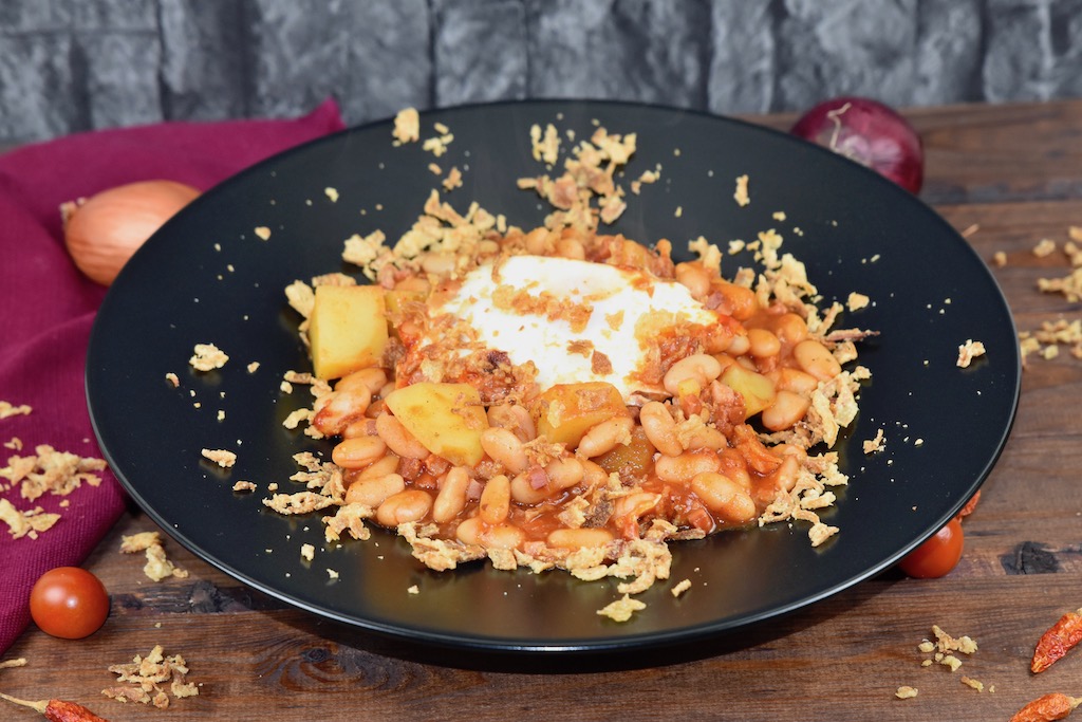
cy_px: 361
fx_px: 2976
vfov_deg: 13.8
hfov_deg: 20.6
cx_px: 541
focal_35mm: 99
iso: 800
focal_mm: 66
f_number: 5
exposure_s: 1/100
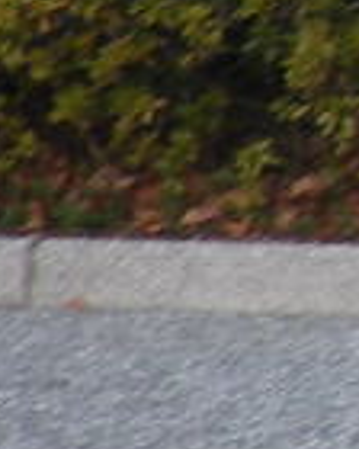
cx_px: 1365
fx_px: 36032
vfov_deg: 0.7
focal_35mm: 2713
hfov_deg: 0.6
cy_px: -93
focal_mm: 63.3
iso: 50
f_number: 3.5
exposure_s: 1/63
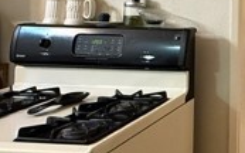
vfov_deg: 22.6
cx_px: 338
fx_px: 367
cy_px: 1
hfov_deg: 28.4
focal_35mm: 55
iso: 800
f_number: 2.2
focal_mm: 2.22
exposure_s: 1/60
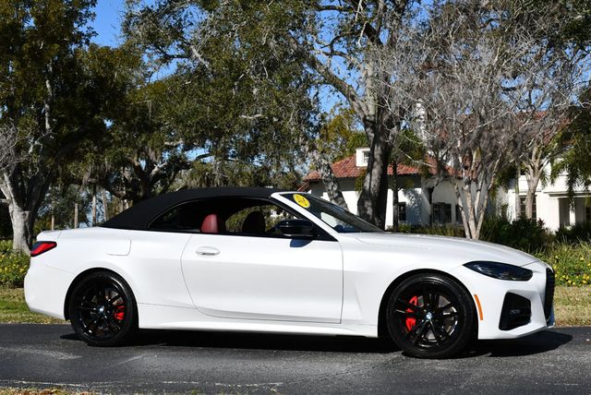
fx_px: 920
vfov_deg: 24.2
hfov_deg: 35.6
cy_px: 198
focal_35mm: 56
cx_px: 296
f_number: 9
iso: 100
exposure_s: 1/320
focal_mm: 28
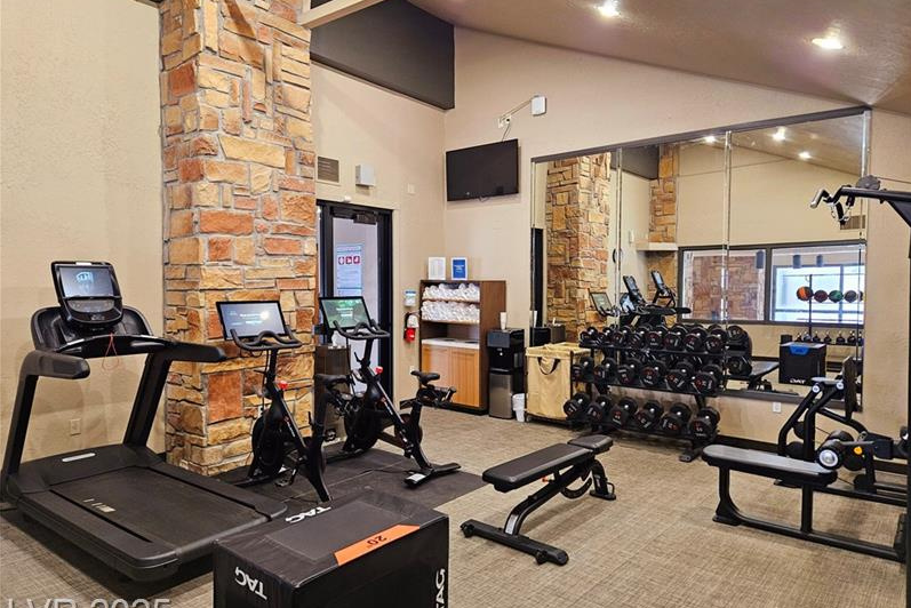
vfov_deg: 53.2
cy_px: 297
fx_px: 608
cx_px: 456
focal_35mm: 24
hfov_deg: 73.7
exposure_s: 1/40
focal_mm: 5.4
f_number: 1.8
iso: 500
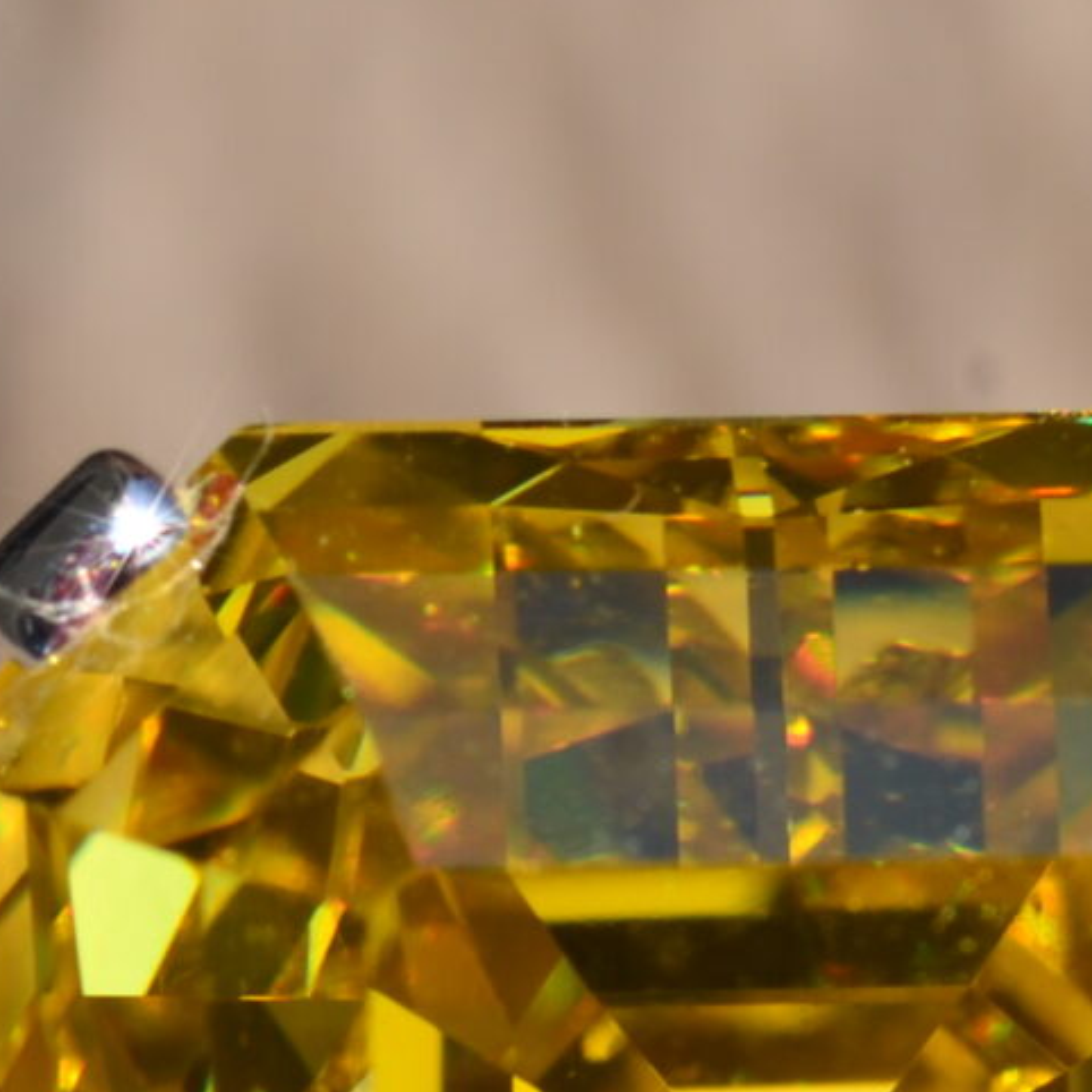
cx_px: 655
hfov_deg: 2.5
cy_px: 1169
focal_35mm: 709
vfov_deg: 2.5
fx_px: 25313
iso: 125
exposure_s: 1/125
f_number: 20
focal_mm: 105
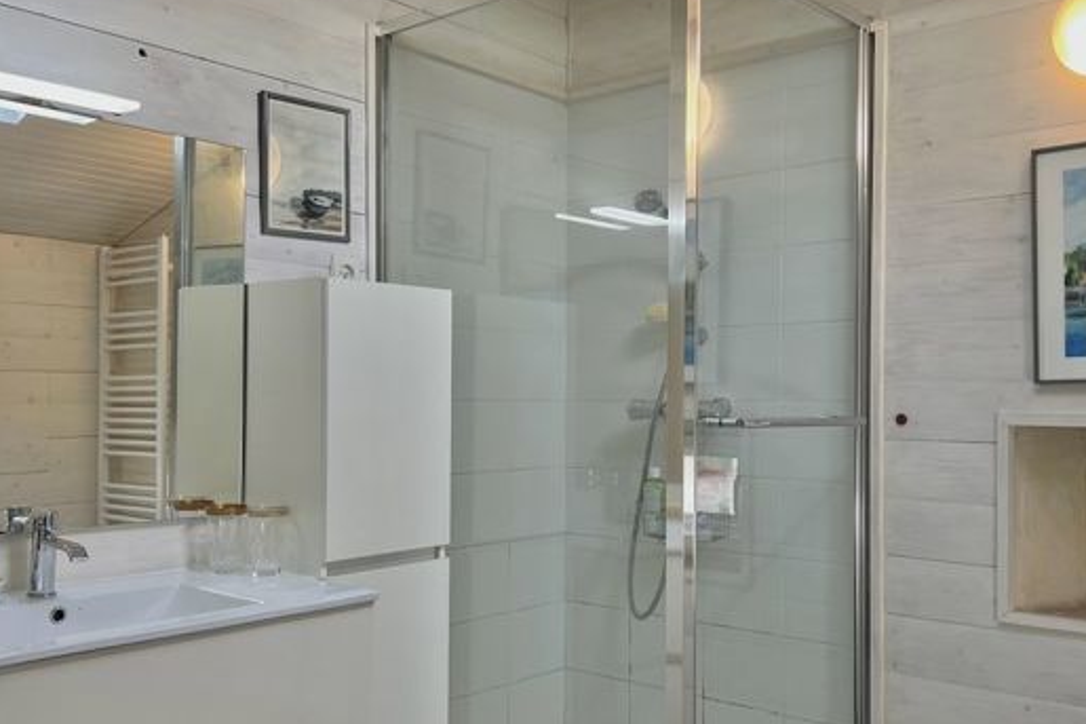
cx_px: 585
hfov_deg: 51.8
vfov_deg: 35.9
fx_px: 1116
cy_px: 390
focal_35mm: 37
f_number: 1.5
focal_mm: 5.7
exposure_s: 1/121
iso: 50
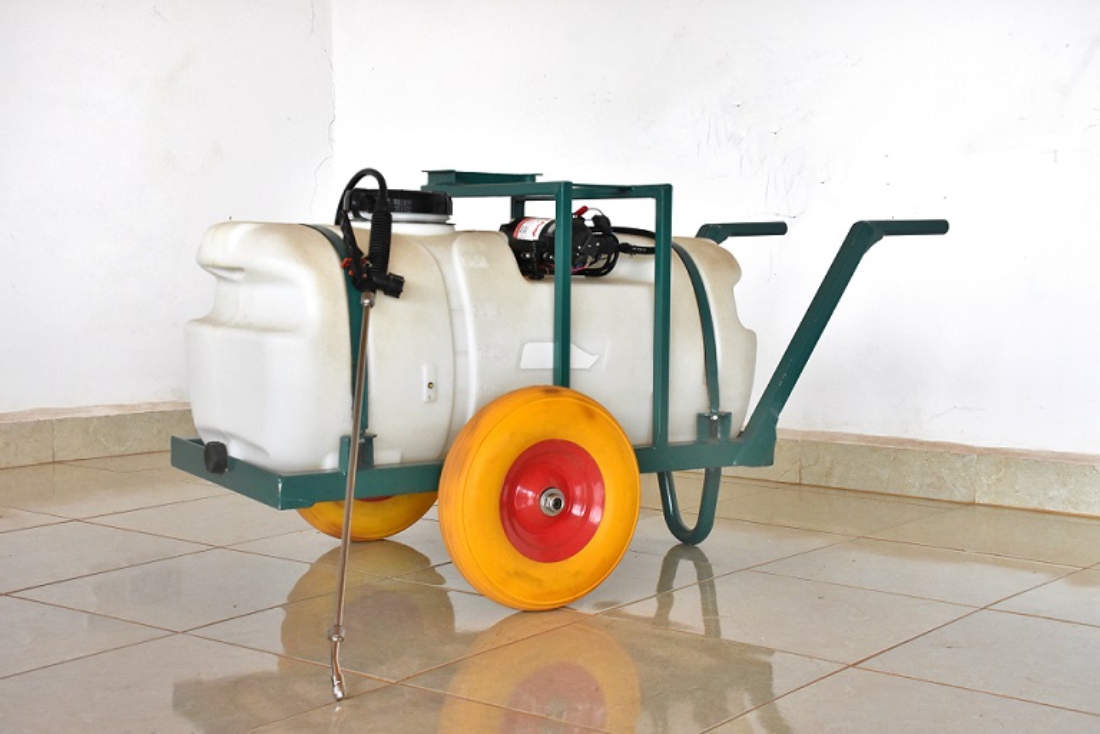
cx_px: 550
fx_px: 1558
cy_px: 367
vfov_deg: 26.5
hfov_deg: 38.9
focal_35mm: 51
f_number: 7.1
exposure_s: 1/400
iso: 2000
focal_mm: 34
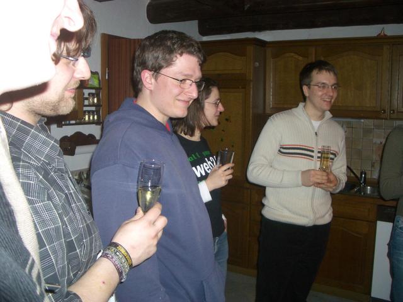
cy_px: 151
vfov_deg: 40.7
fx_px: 407
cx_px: 202
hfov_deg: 52.6
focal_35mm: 35
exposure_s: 1/60
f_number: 2.6
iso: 100
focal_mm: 5.8
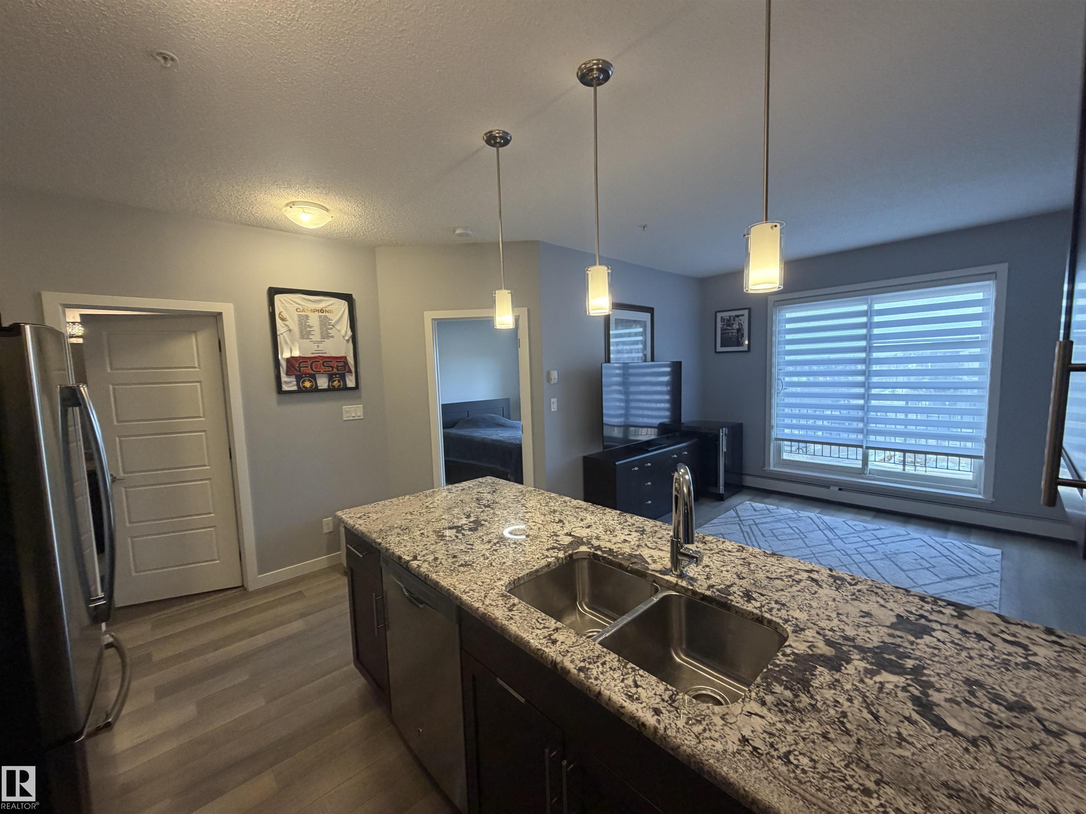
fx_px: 439
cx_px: 543
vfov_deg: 85.7
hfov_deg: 102.1
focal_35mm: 14
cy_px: 407
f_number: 2.2
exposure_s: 1/60
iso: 200
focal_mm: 2.22
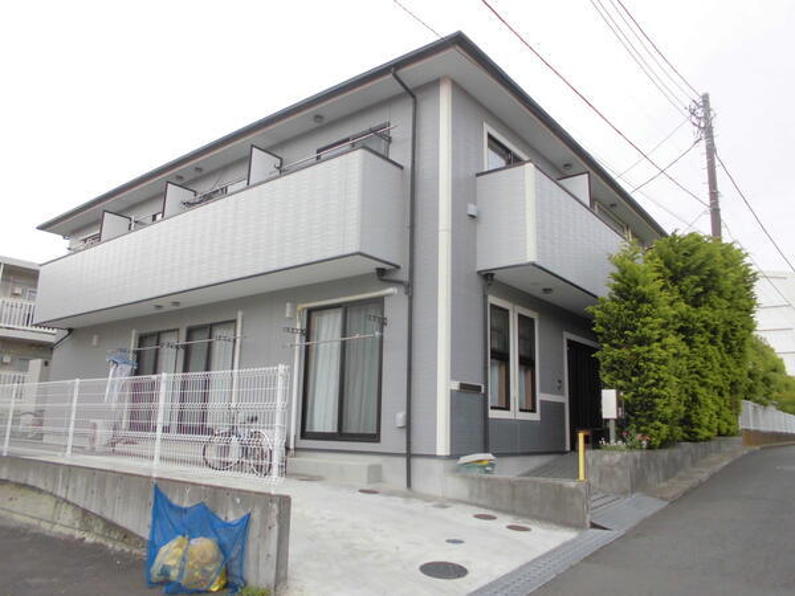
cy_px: 298
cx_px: 398
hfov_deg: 67.3
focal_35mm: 26
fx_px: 597
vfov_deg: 53.1
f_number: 3.5
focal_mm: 4.6
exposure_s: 1/100
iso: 100
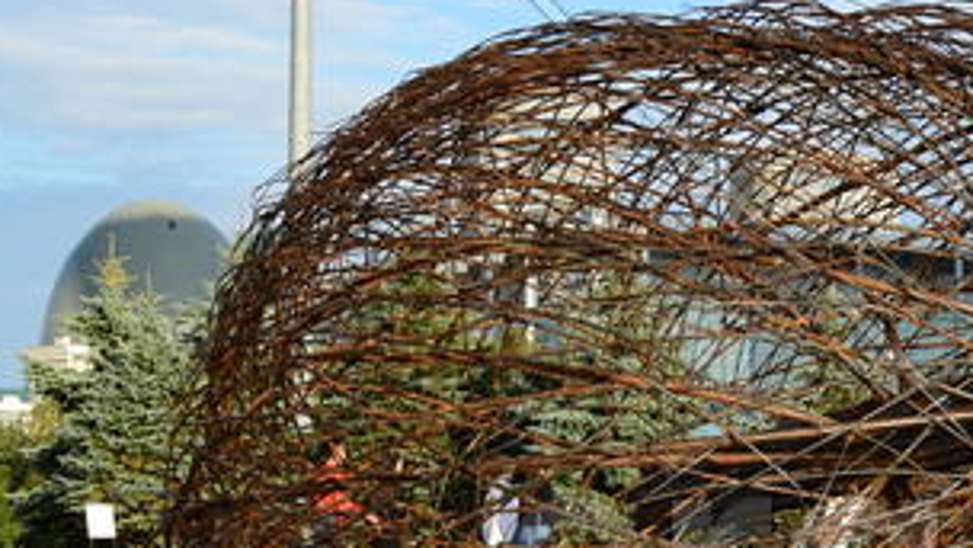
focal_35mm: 99
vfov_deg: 12.1
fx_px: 2554
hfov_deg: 20.4
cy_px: 577
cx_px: 1114
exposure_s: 1/100
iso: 100
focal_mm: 22
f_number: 9
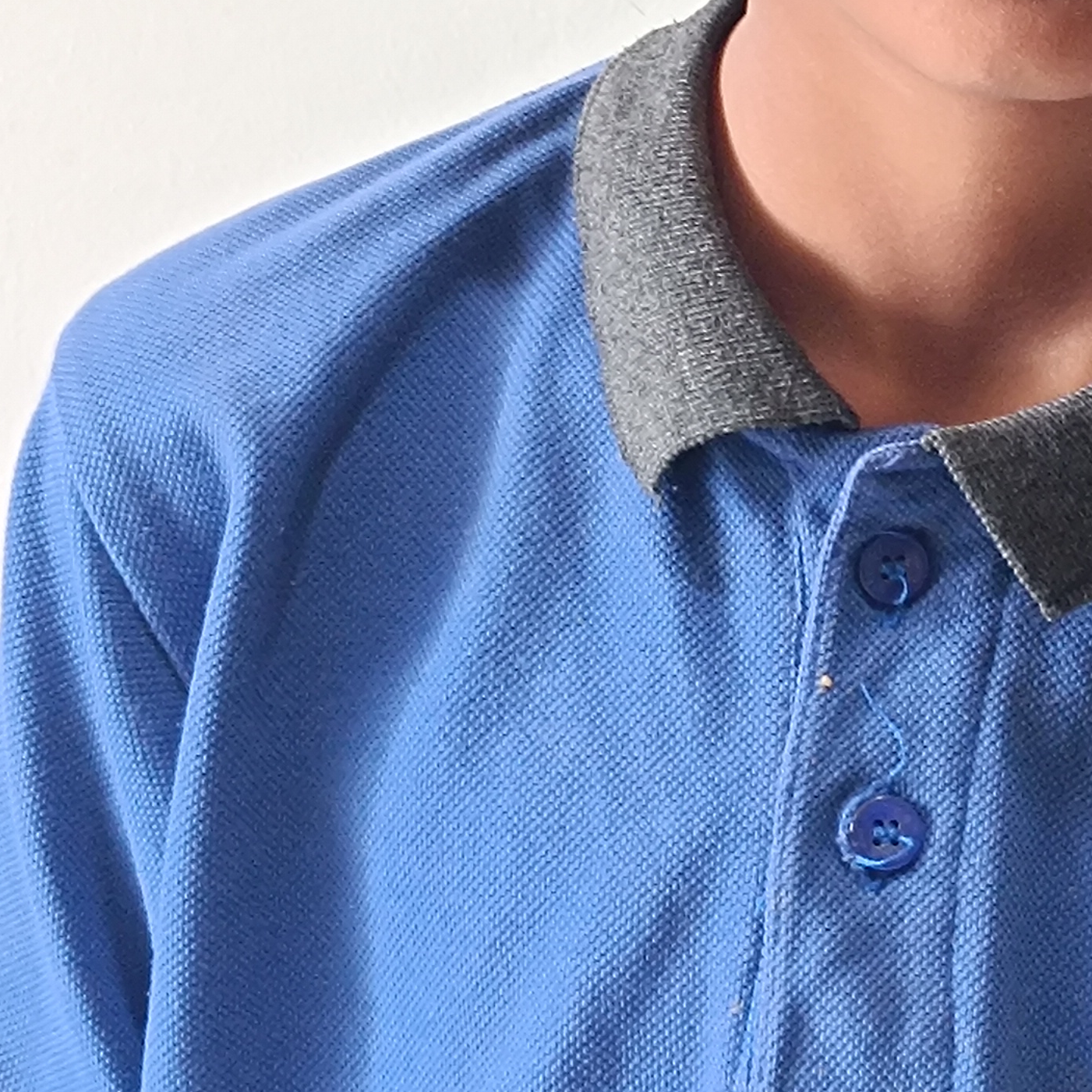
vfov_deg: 26.7
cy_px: 91
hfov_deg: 26.4
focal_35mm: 62
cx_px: 1062
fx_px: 2213
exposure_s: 1/25
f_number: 1.88
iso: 815
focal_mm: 5.59
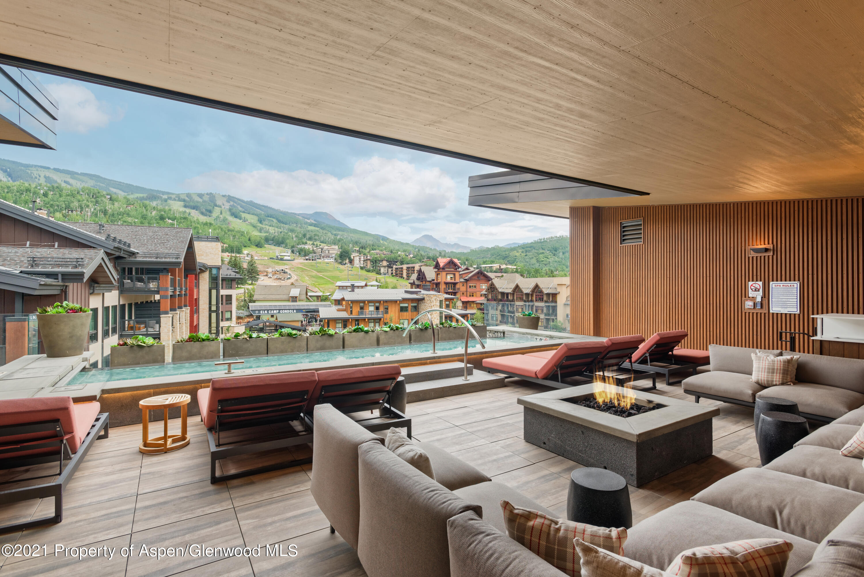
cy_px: 288
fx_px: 408
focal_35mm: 17
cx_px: 432
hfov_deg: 93.3
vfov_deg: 70.5
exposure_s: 1/13
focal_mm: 17
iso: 79
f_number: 7.1
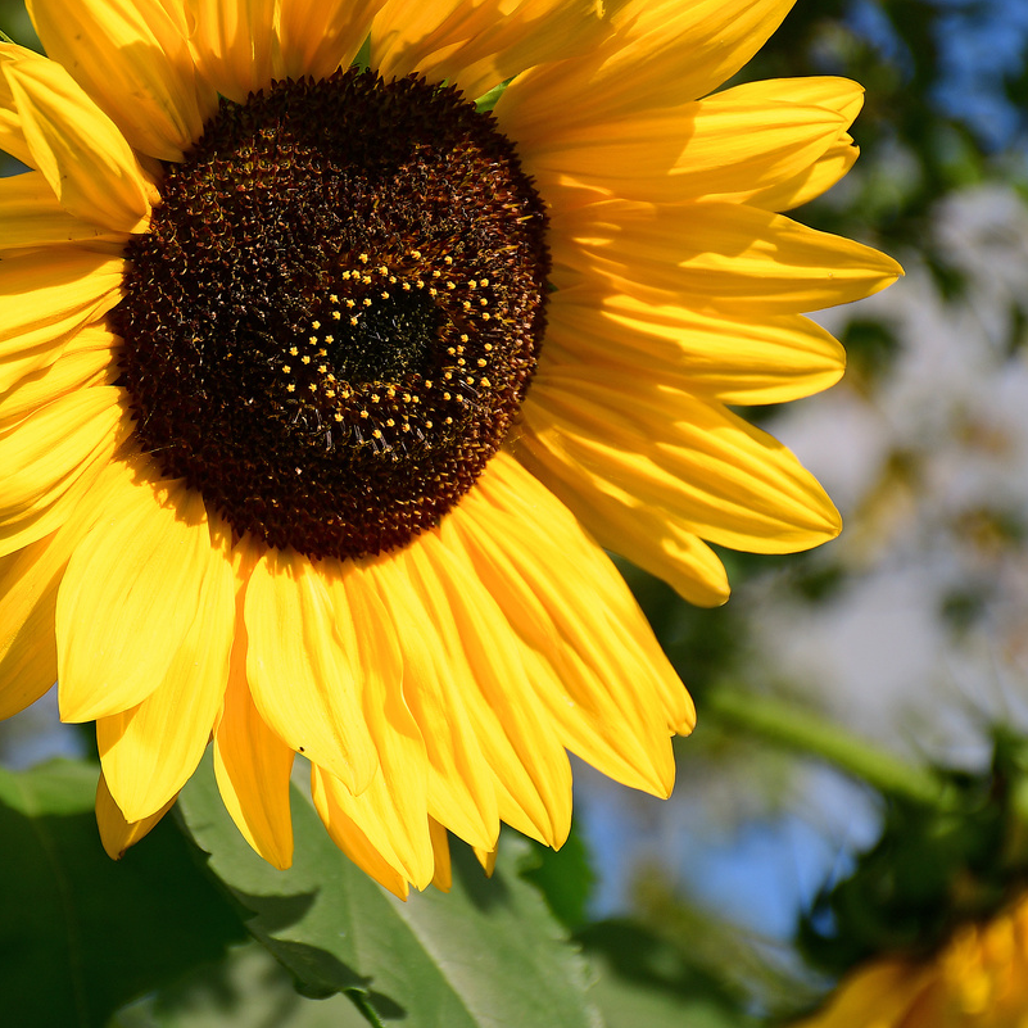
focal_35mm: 232
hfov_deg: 7.5
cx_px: 305
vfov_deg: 7.5
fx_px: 7795
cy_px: 388
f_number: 5.6
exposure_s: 1/1250
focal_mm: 90
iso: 160
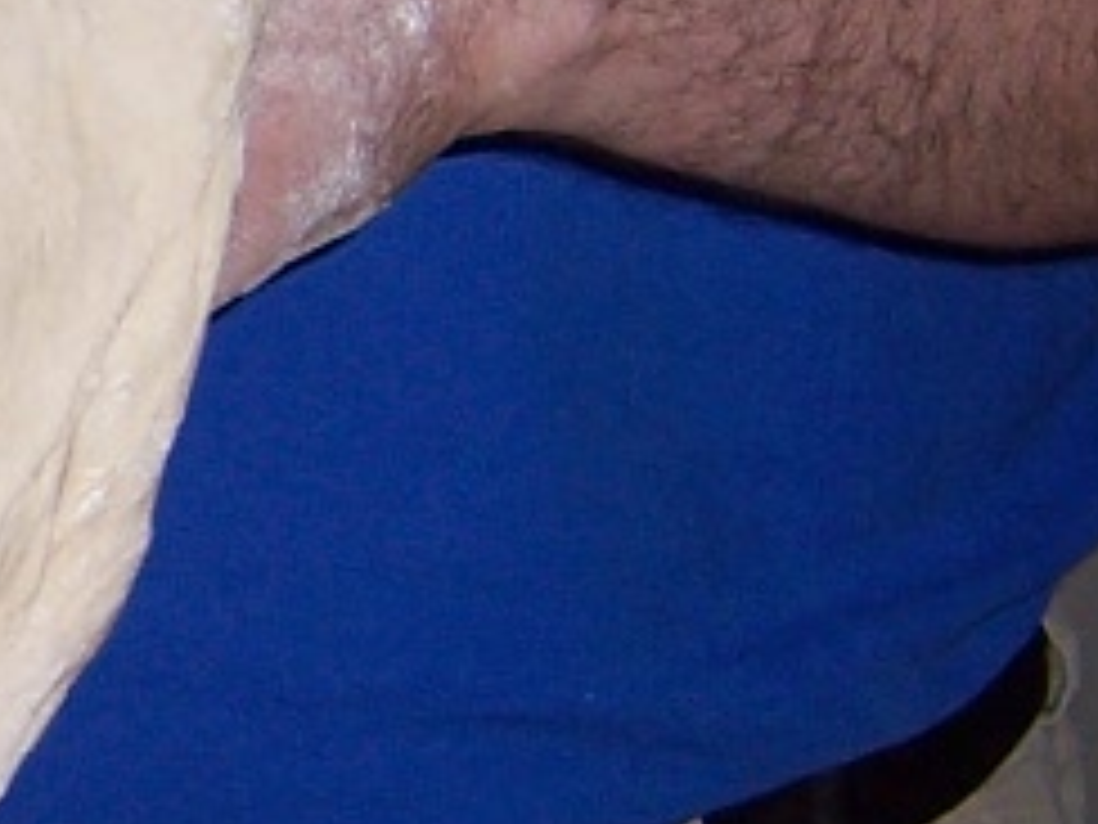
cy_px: 270
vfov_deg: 9.2
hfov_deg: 11.6
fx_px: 5139
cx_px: -639
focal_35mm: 162
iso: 80
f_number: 2.8
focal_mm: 5.5
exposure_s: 1/60
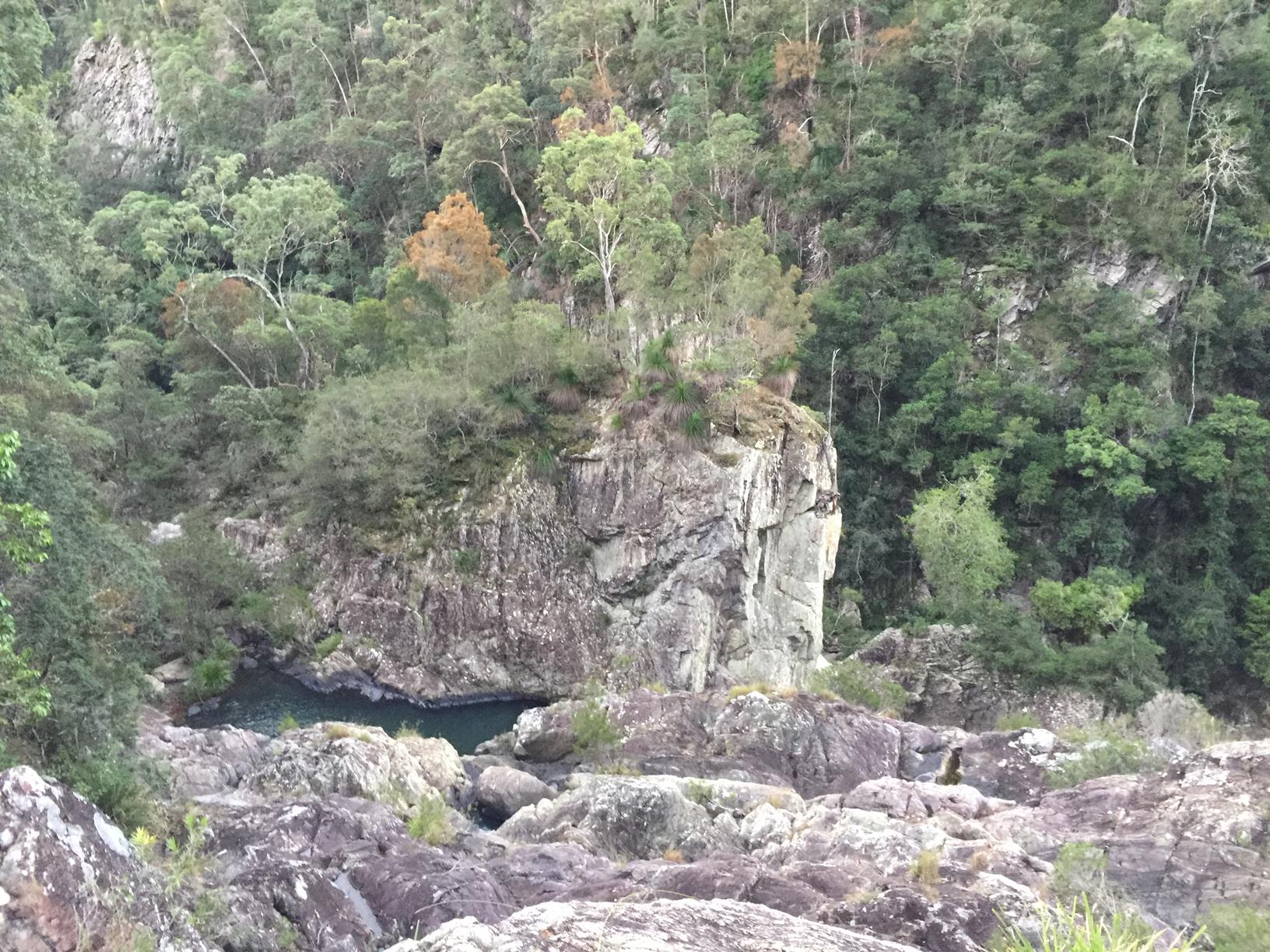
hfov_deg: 61.7
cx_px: 635
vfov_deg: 48.2
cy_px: 476
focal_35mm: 29
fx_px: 1064
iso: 125
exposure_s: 1/17
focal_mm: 4.15
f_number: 2.2
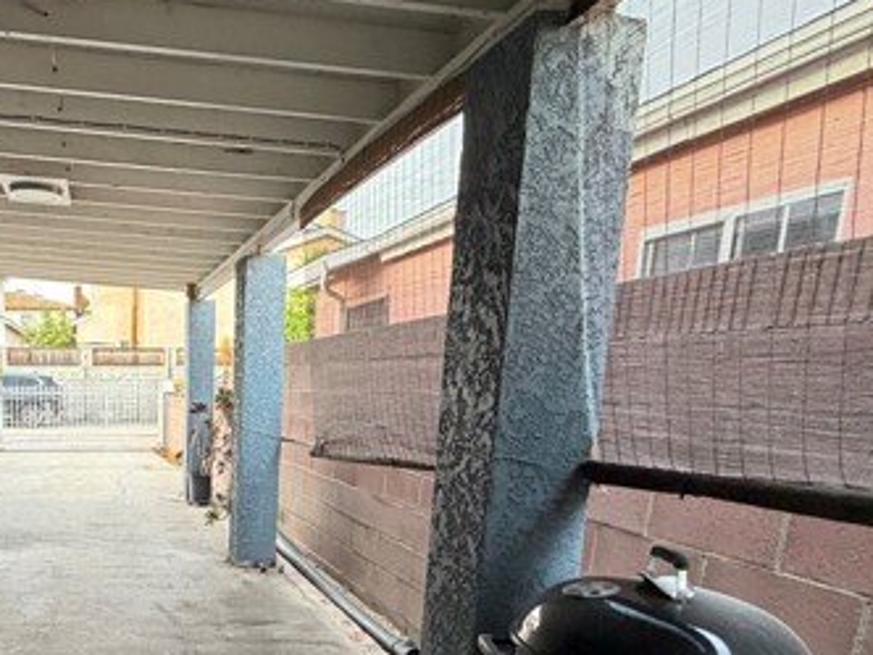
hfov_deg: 59.1
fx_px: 681
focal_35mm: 27
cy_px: 513
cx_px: 150
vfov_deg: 48.8
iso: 320
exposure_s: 1/71
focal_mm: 2.22
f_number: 2.2
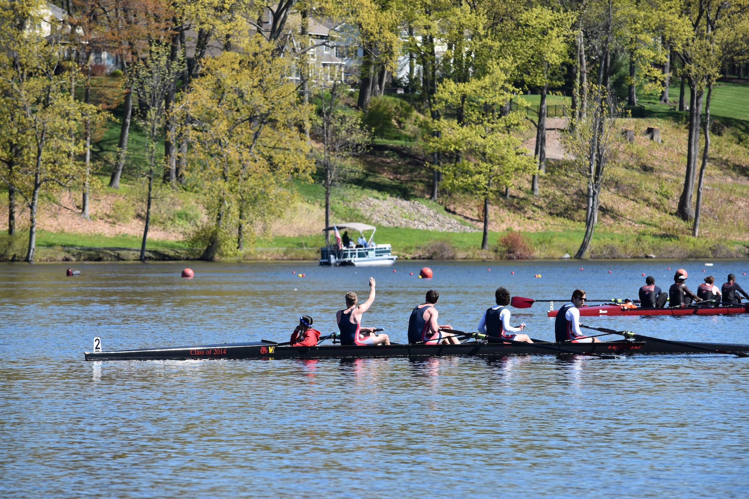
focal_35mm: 278
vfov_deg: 5.0
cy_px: 250
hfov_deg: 7.4
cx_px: 374
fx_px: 5773
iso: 200
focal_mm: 185
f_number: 7.1
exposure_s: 1/800
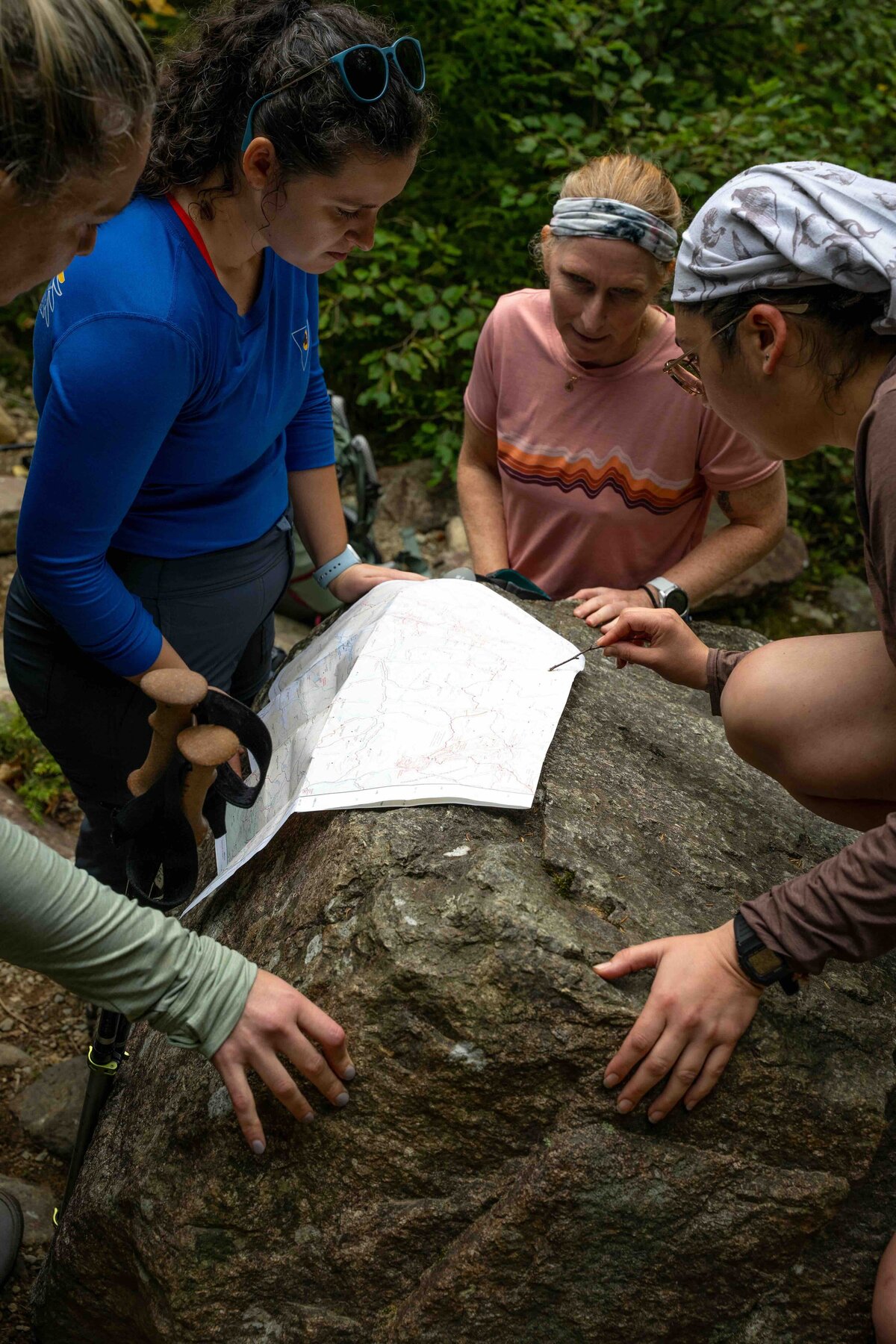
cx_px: 448
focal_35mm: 46
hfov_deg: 29.4
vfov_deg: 43.0
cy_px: 672
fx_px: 1706
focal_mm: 45.7
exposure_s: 1/100
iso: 320
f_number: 6.3
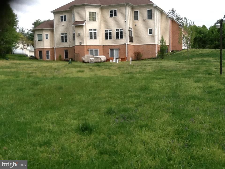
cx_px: 112
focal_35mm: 44
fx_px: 286
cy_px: 84
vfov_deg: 32.9
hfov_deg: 42.9
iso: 40
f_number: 2.4
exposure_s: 1/622
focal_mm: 2.03
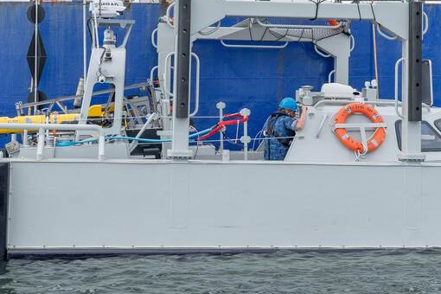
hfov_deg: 26.6
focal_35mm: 76
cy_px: 45
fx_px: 931
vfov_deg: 17.7
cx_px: 229
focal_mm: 31
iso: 400
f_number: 8
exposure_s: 1/400
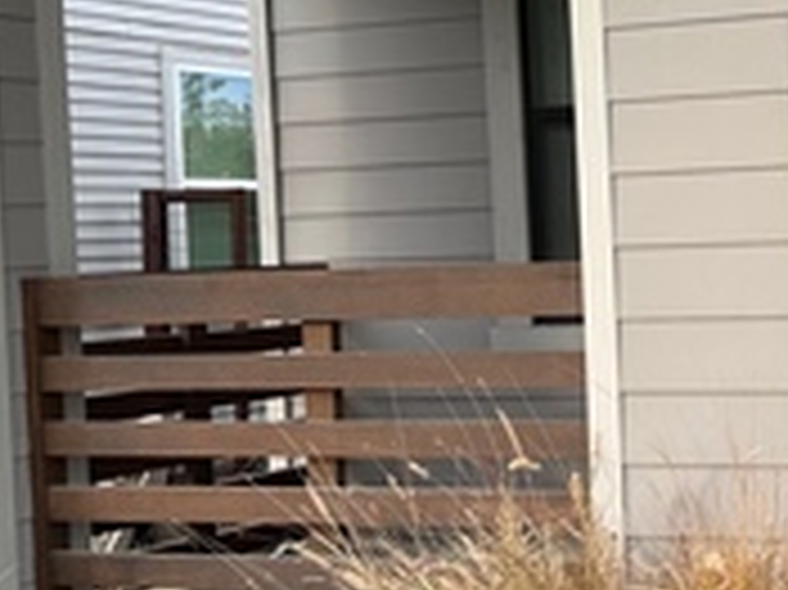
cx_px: 838
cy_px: 261
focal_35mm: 88
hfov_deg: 21.3
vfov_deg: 16.8
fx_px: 2002
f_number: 1.78
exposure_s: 1/159
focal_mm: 6.86
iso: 64
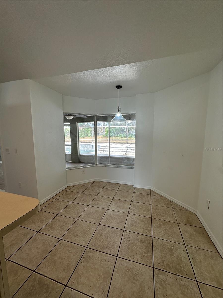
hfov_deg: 85.7
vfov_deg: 102.1
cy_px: 149
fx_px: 120
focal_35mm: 14
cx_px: 112
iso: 64
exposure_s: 1/120
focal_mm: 2.22
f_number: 2.2
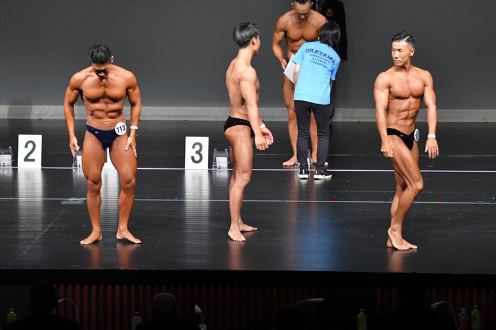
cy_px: 165
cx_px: 248
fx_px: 3305
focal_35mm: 240
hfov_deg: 8.6
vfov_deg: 5.7
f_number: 5.6
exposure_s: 1/400
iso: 5000
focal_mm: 160
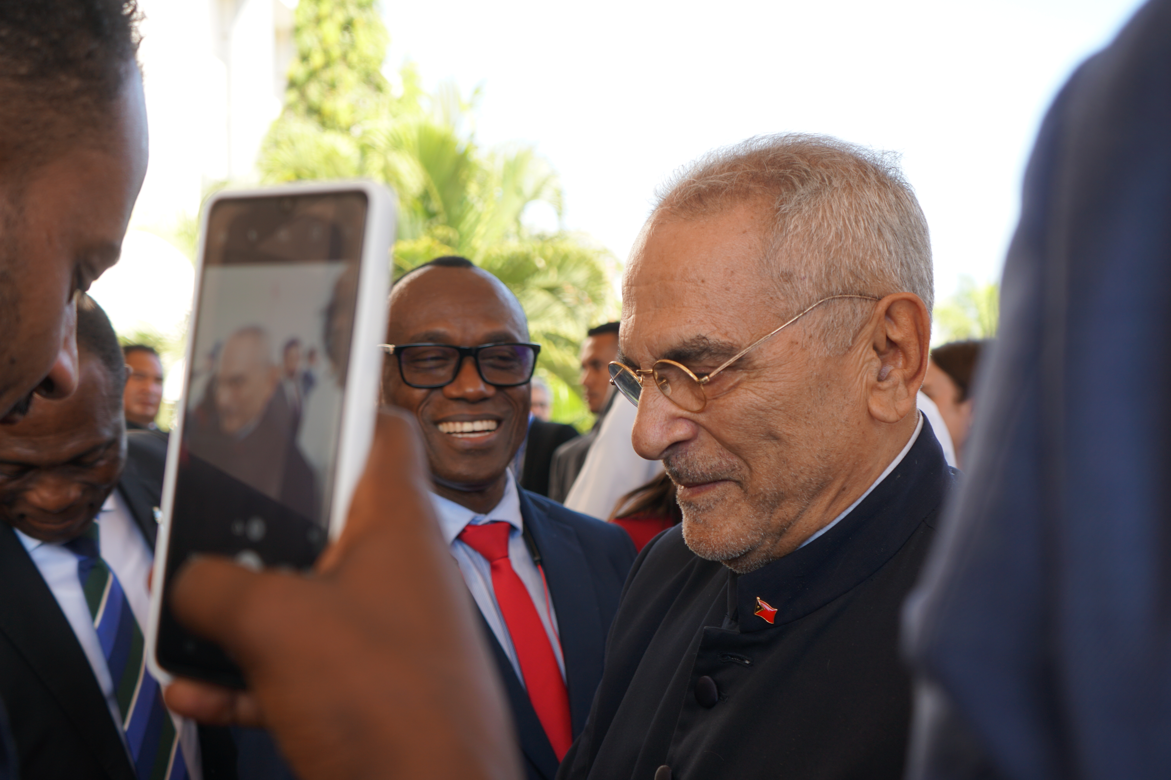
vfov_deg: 31.9
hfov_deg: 46.4
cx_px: 586
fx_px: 1366
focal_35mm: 42
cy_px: 390
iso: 125
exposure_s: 1/160
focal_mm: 28
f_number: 4
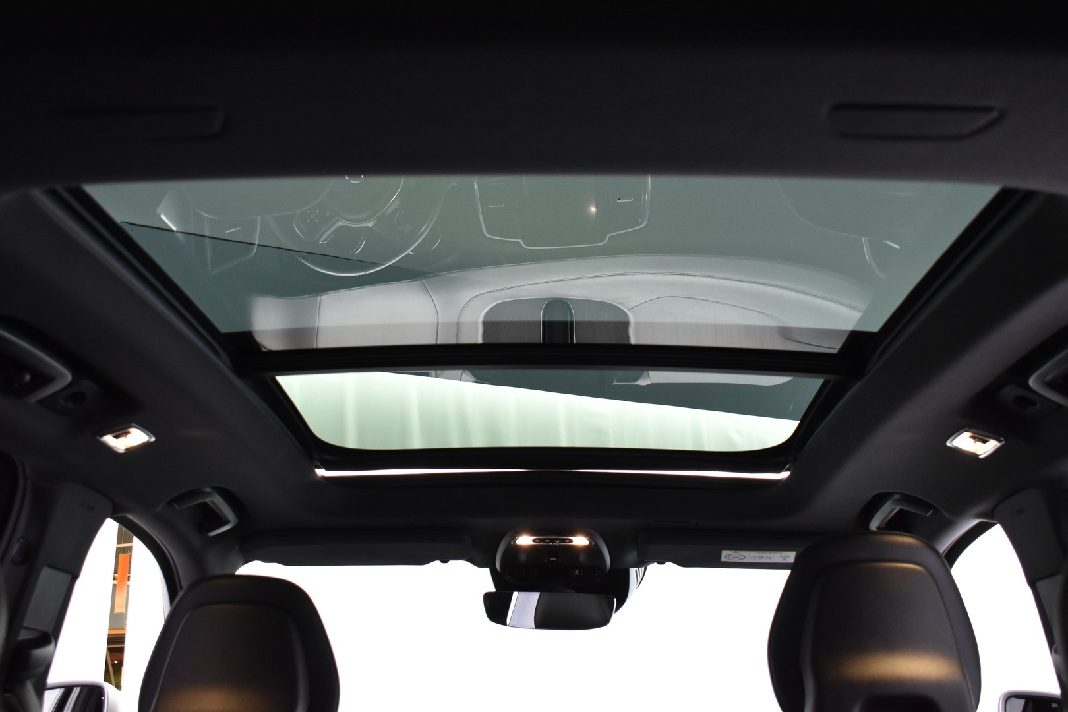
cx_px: 534
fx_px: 1157
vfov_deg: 34.2
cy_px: 356
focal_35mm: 39
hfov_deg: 49.6
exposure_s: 1/13
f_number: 5.6
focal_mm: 26
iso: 1250
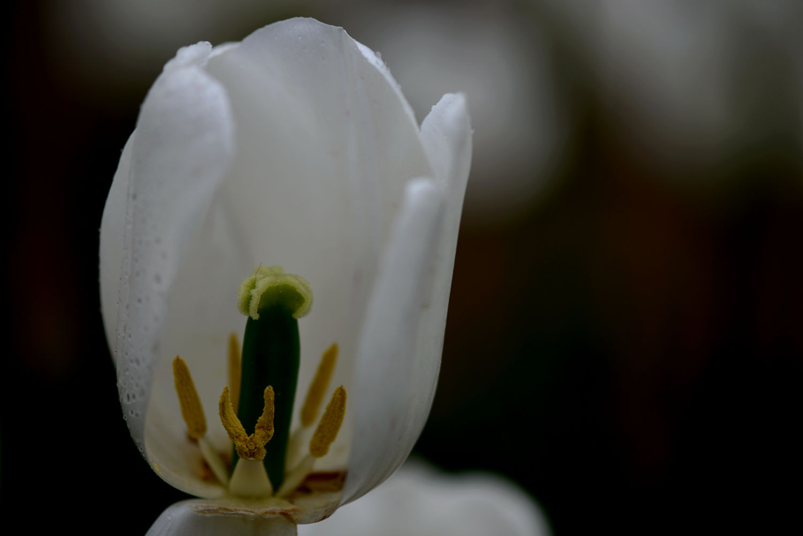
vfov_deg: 13.0
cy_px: 268
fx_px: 2343
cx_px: 402
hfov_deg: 19.5
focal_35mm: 105
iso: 100
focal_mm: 105
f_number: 3.5
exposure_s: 1/400
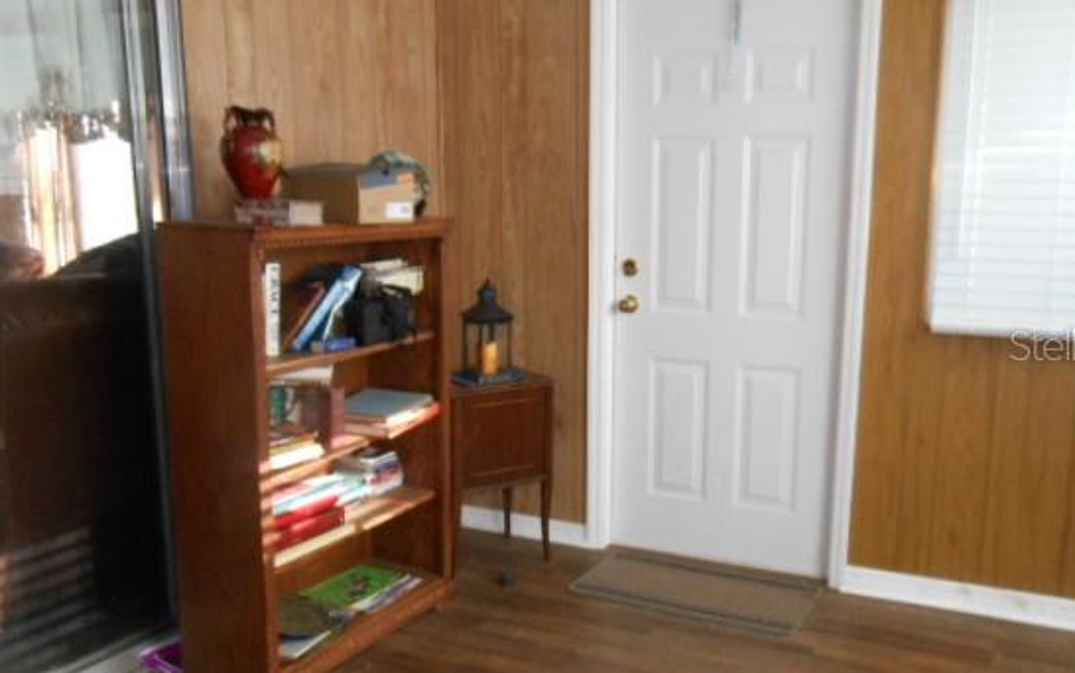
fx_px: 1055
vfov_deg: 35.4
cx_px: 565
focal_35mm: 36
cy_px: 344
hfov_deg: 54.0
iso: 400
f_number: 3.3
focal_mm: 5.2
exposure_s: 1/30
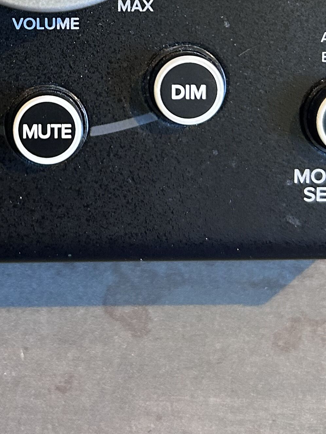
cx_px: 44
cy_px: -13
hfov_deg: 18.4
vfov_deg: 23.5
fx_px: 992
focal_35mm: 79
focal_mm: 5.7
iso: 160
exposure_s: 1/50
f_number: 1.5
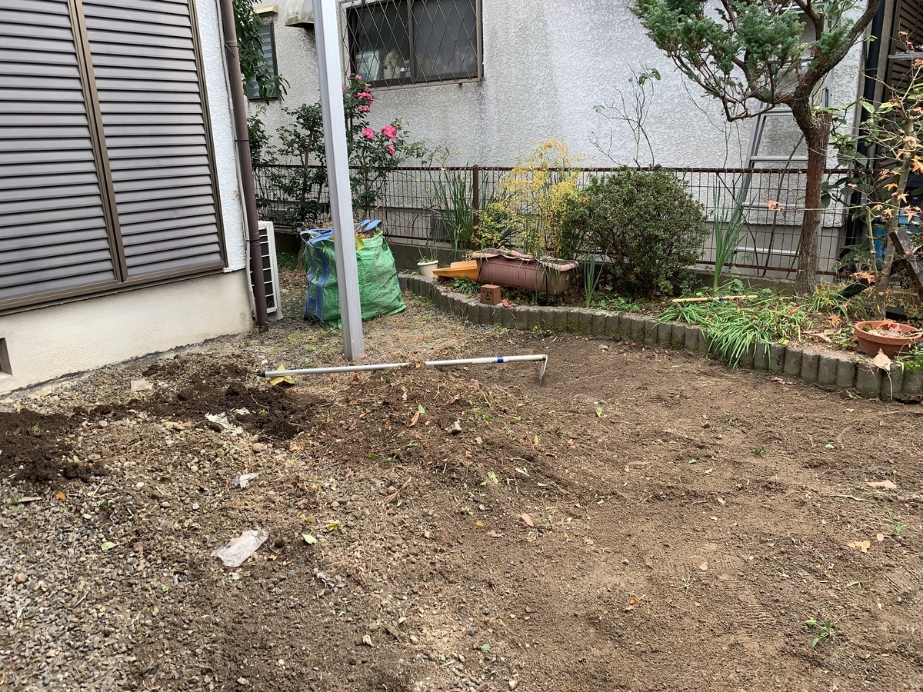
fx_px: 693
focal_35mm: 26
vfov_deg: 53.1
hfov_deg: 67.3
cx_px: 462
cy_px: 346
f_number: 1.8
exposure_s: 1/121
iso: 25
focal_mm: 4.25
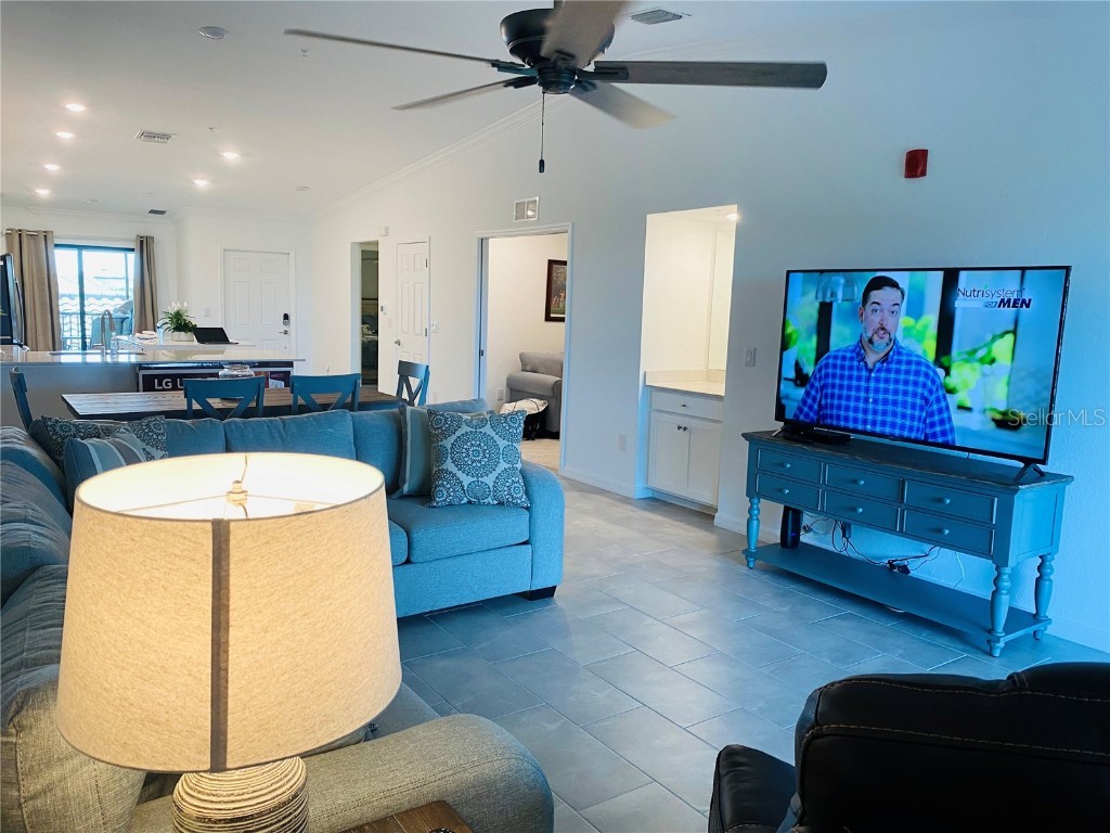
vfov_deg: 53.1
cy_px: 416
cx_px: 555
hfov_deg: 67.3
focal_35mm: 26
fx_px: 834
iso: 100
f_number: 1.8
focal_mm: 4.25
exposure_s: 1/60
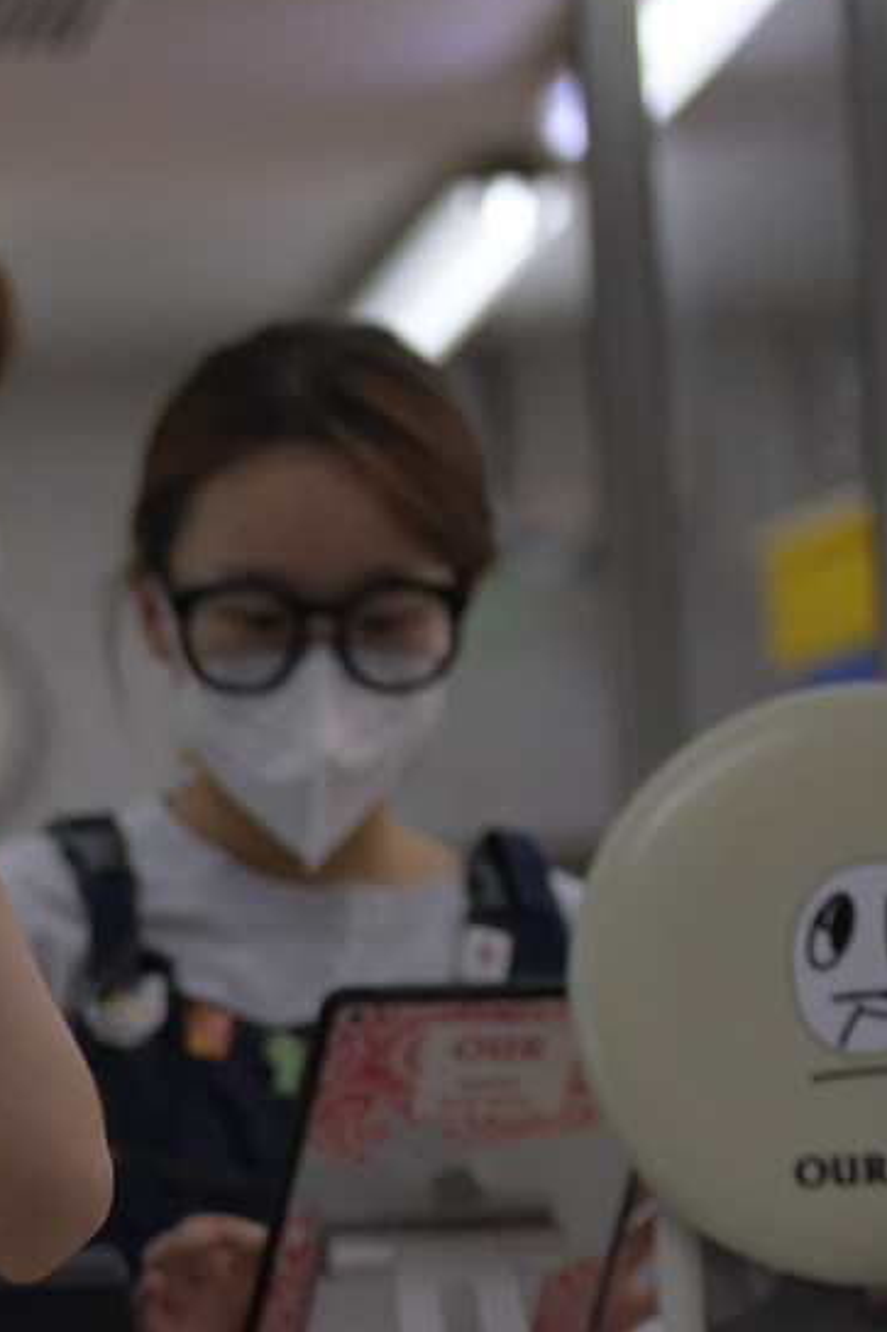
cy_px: 1823
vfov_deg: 7.7
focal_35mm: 265
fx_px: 9799
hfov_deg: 5.1
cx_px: -731
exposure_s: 1/400
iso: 800
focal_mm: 70
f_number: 4
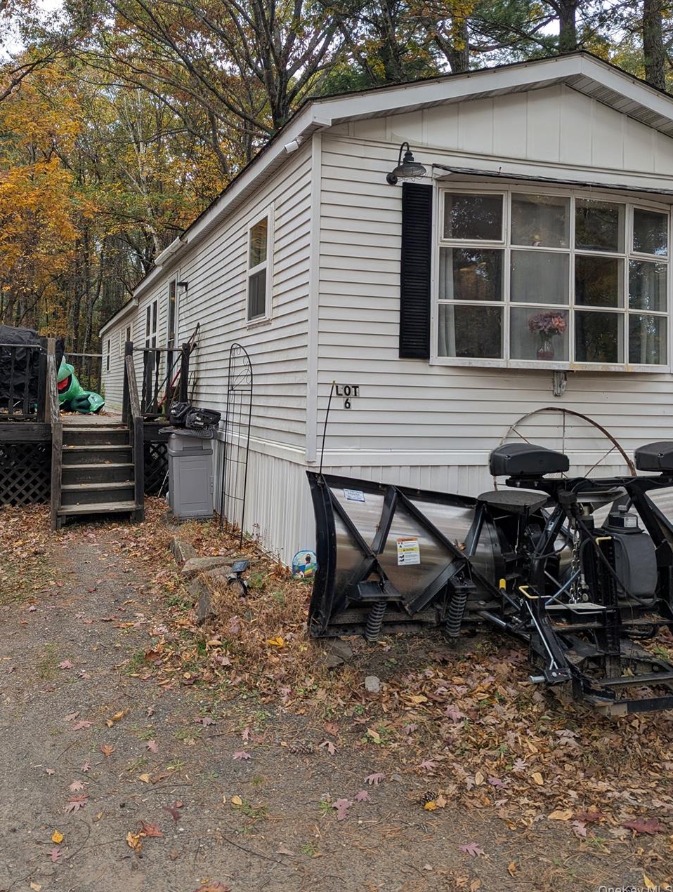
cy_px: 361
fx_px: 749
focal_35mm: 29
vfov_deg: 61.1
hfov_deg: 48.1
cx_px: 272
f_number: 1.85
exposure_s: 1/252
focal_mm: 6.81
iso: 35
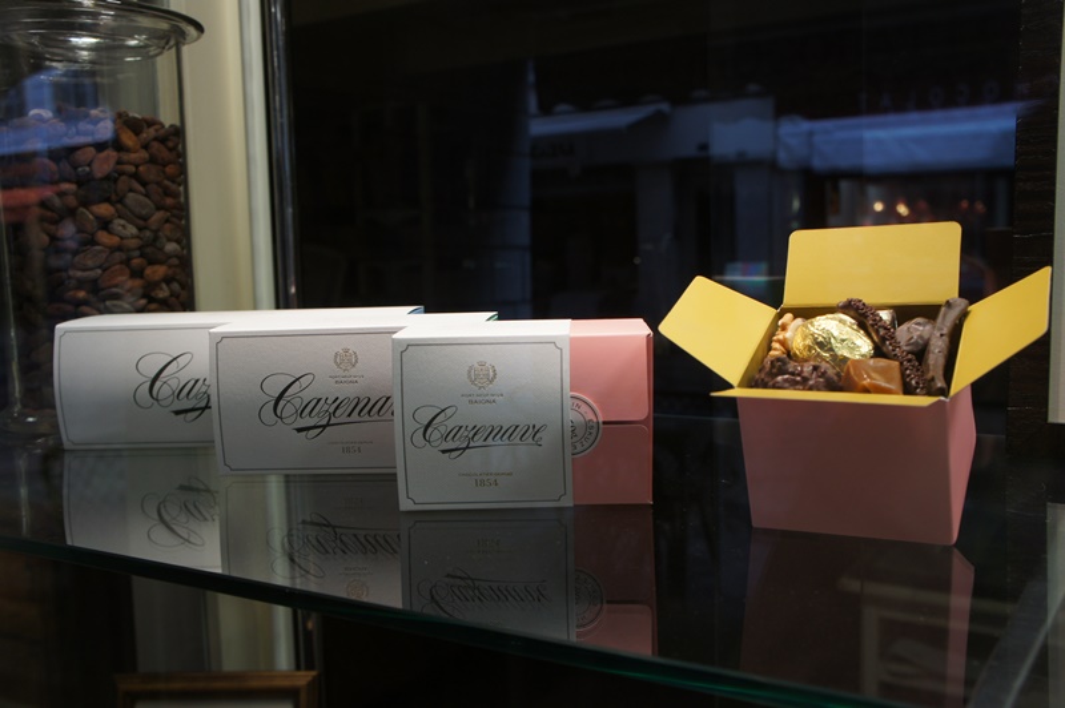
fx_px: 1020
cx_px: 532
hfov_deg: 55.1
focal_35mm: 34
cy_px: 354
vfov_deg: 38.3
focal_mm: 23
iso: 400
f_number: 5.6
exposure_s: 1/80
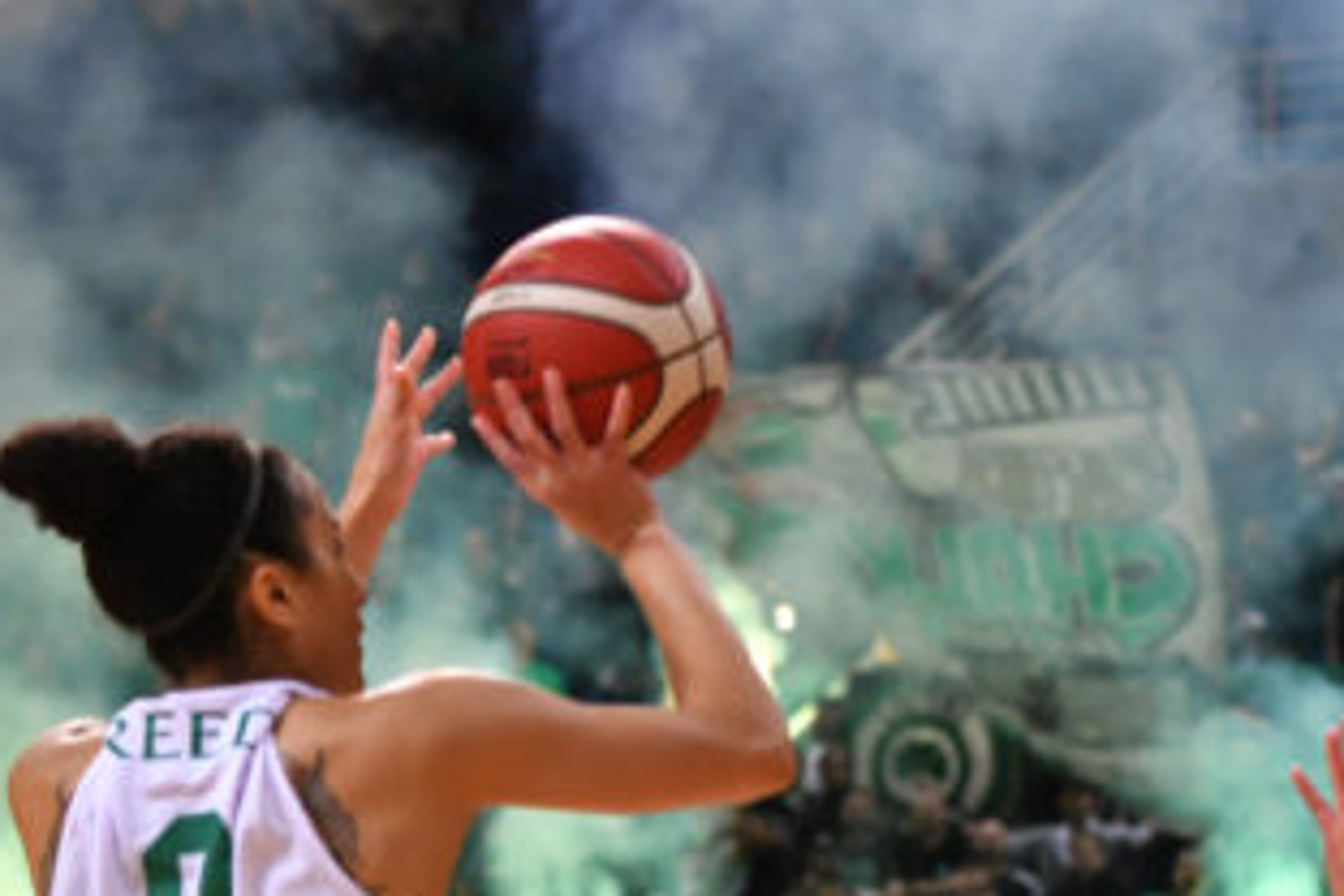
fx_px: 7541
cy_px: 715
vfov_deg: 6.8
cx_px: 577
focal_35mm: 202
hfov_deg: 10.2
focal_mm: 70
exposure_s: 1/500
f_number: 2.8
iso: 2500
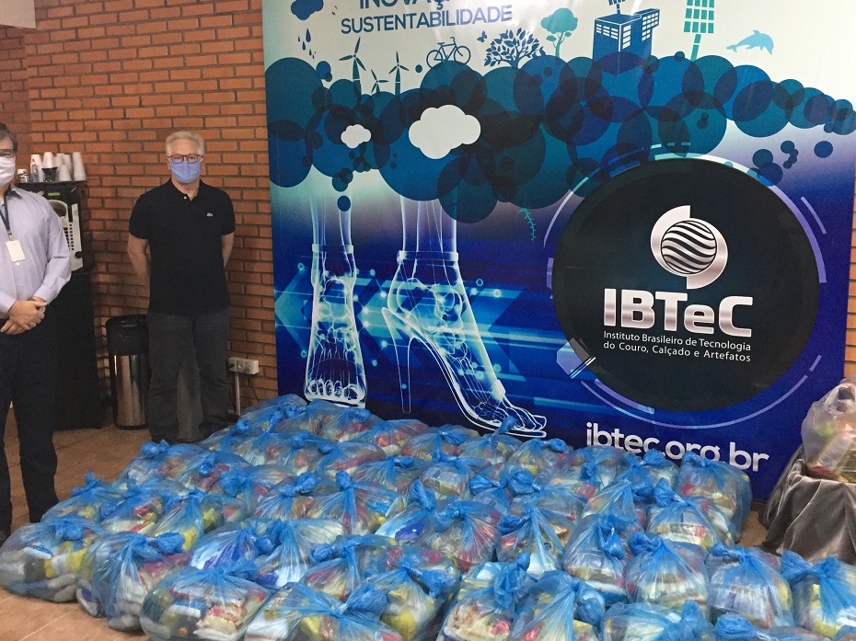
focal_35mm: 34
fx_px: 841
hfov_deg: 54.0
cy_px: 266
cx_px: 446
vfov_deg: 41.6
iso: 200
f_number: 2.2
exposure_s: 1/30
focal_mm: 4.15
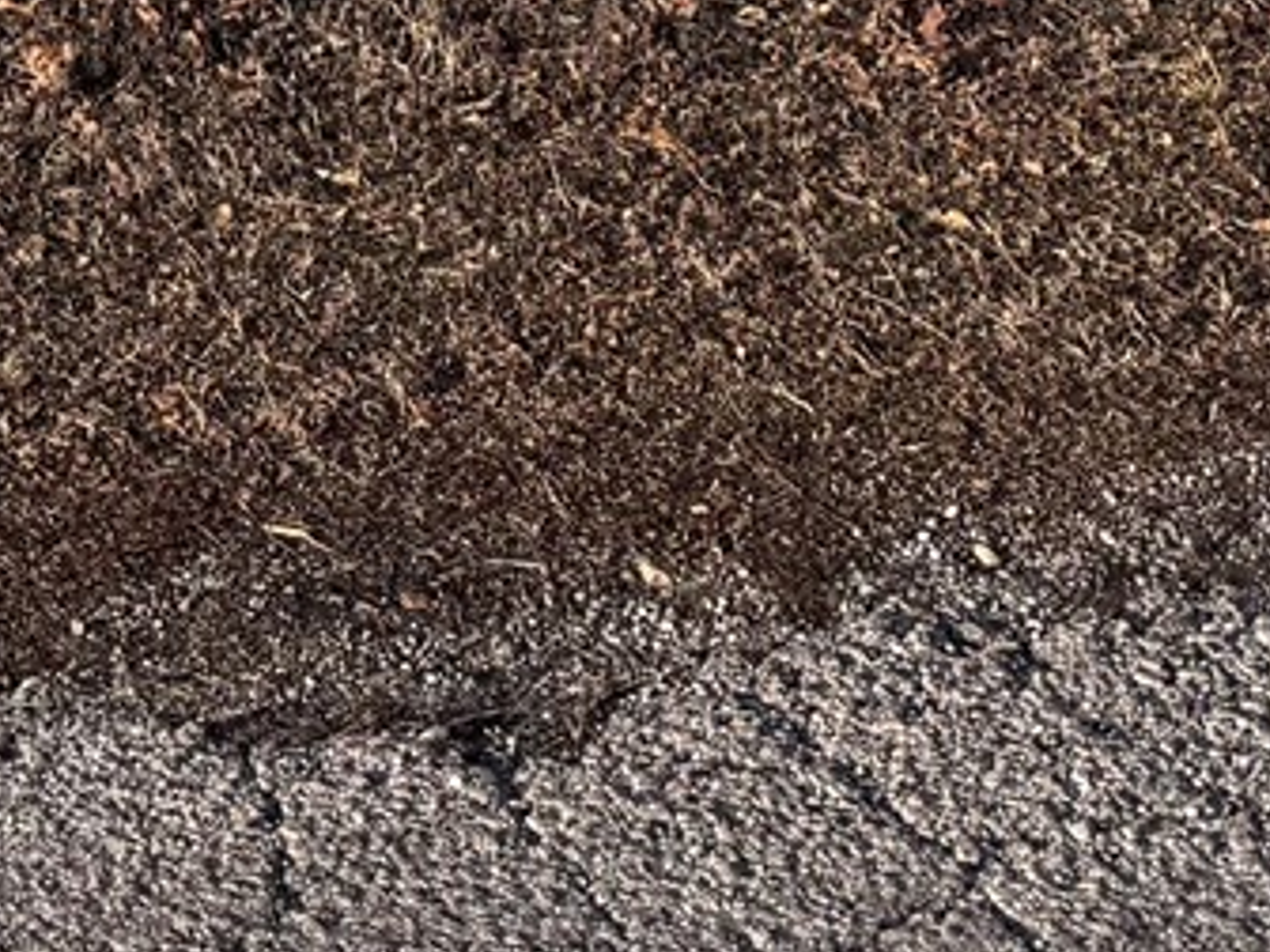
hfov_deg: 14.3
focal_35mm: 137
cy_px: -1624
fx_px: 5026
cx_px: 231
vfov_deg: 9.2
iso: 80
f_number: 1.78
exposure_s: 1/2959
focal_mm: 6.76
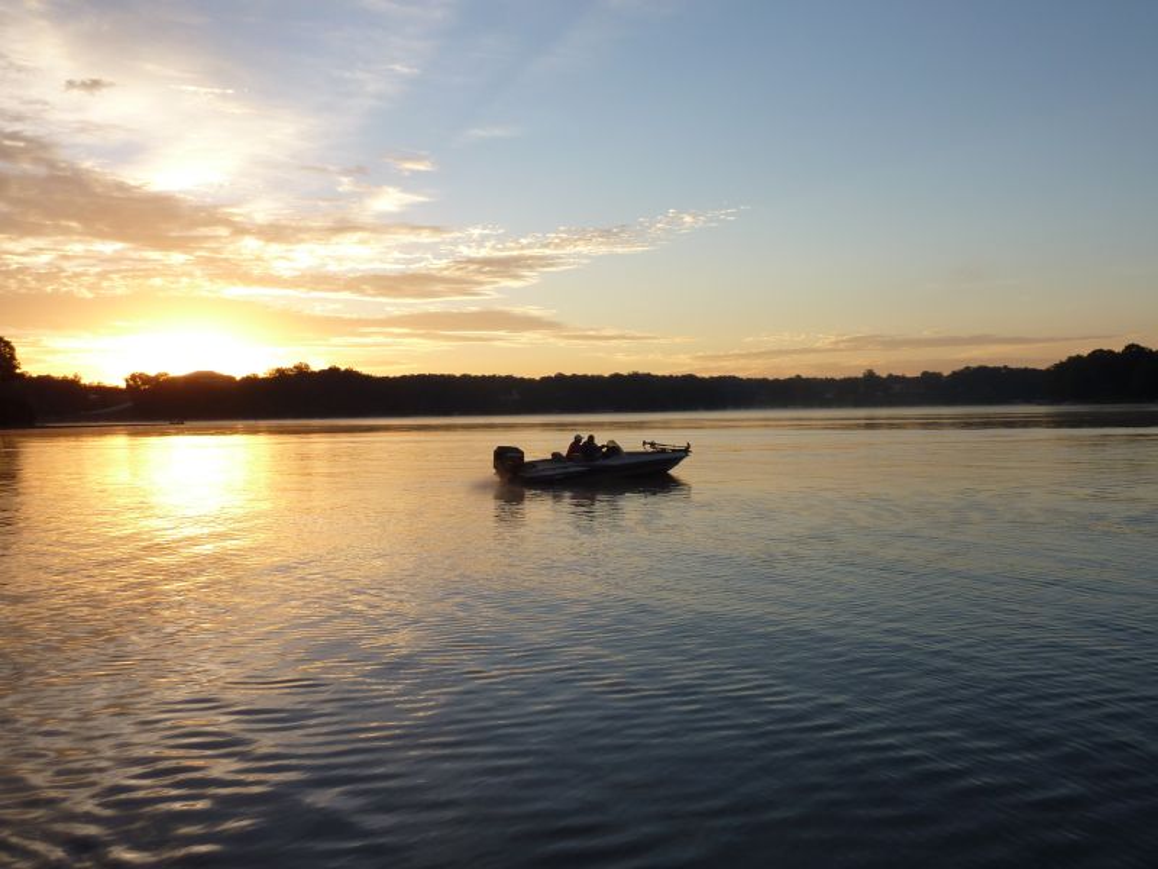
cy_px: 434
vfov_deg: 46.8
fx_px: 1004
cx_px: 579
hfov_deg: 60.0
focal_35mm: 30
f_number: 4
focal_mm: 5
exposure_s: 1/250
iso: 80
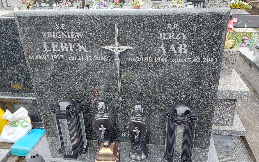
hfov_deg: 61.2
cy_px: 87
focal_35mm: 31
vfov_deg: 40.6
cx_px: 135
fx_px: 219
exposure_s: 1/113
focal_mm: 2.91
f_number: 1.9
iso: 50
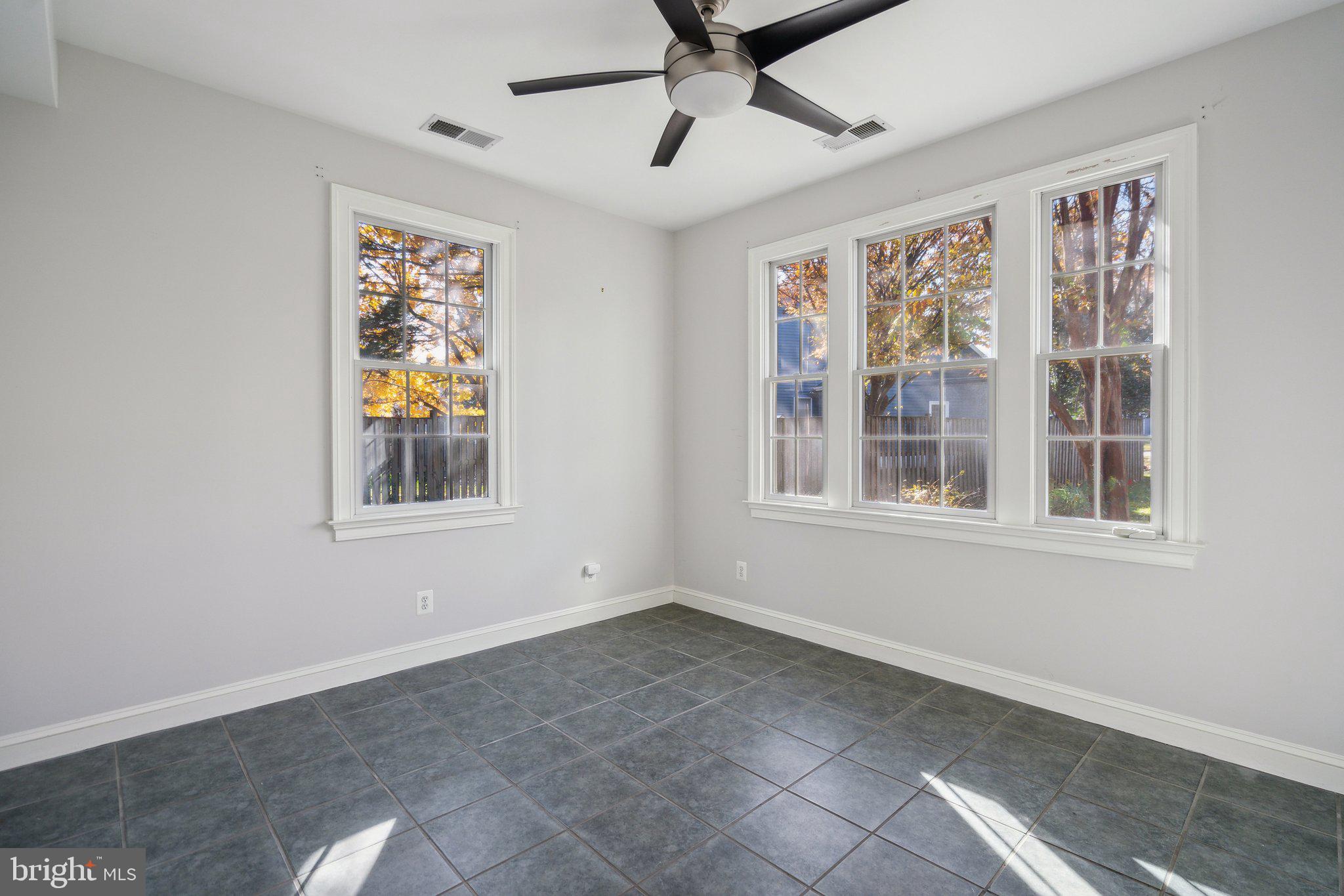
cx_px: 672
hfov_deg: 96.7
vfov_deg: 73.7
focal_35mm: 16
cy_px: 448
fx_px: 597
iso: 500
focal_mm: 16
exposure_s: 1/80
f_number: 4
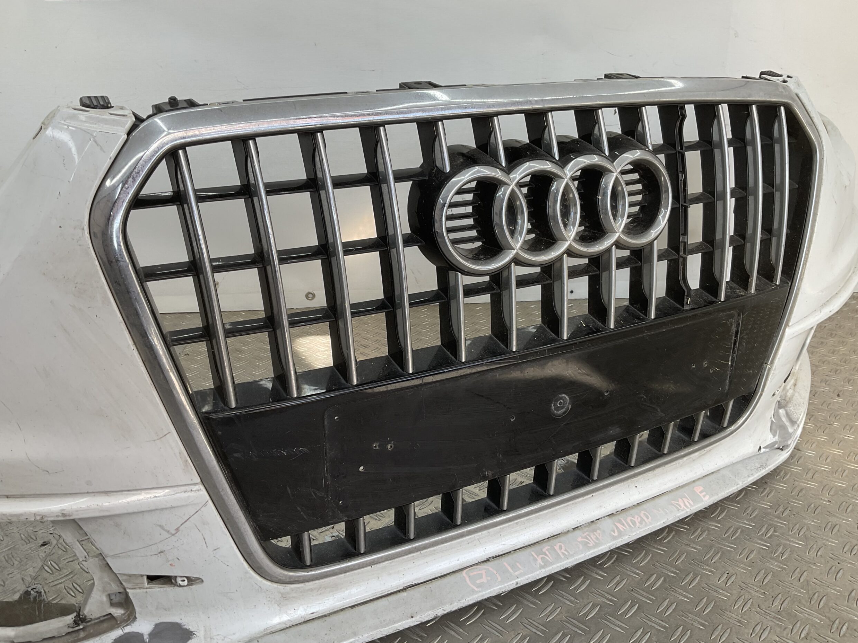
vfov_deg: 46.8
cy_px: 315
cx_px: 421
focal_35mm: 30
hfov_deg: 60.0
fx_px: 744
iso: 16
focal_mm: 3
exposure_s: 1/125
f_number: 1.8
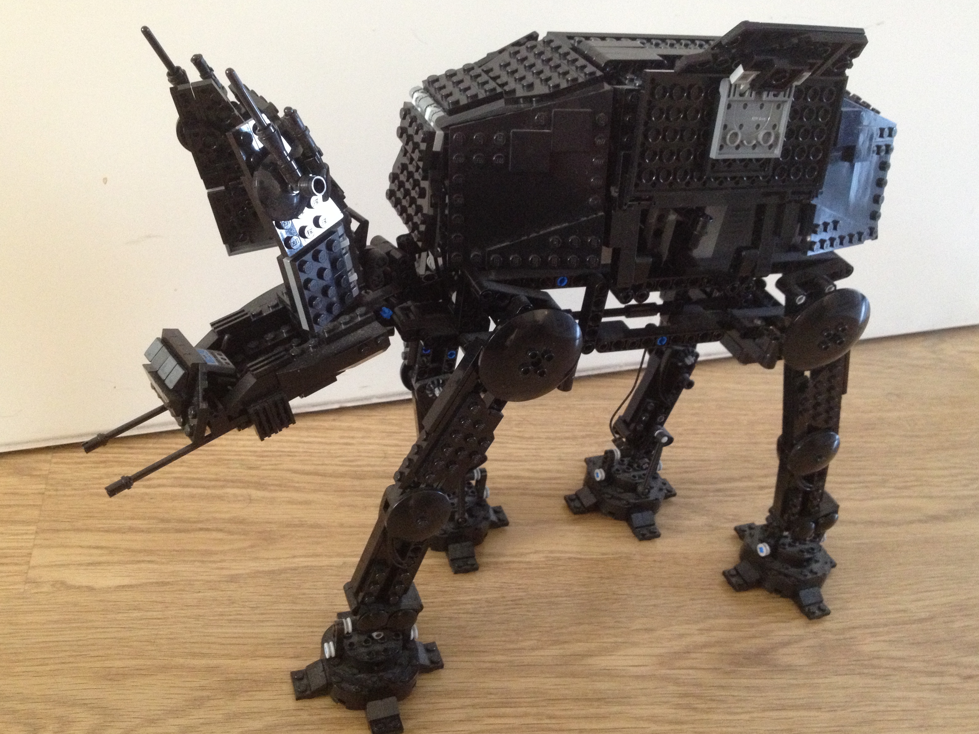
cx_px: 483
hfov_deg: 51.4
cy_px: 366
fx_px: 1018
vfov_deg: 39.7
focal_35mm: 36
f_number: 2.4
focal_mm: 4.28
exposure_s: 1/17
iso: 400
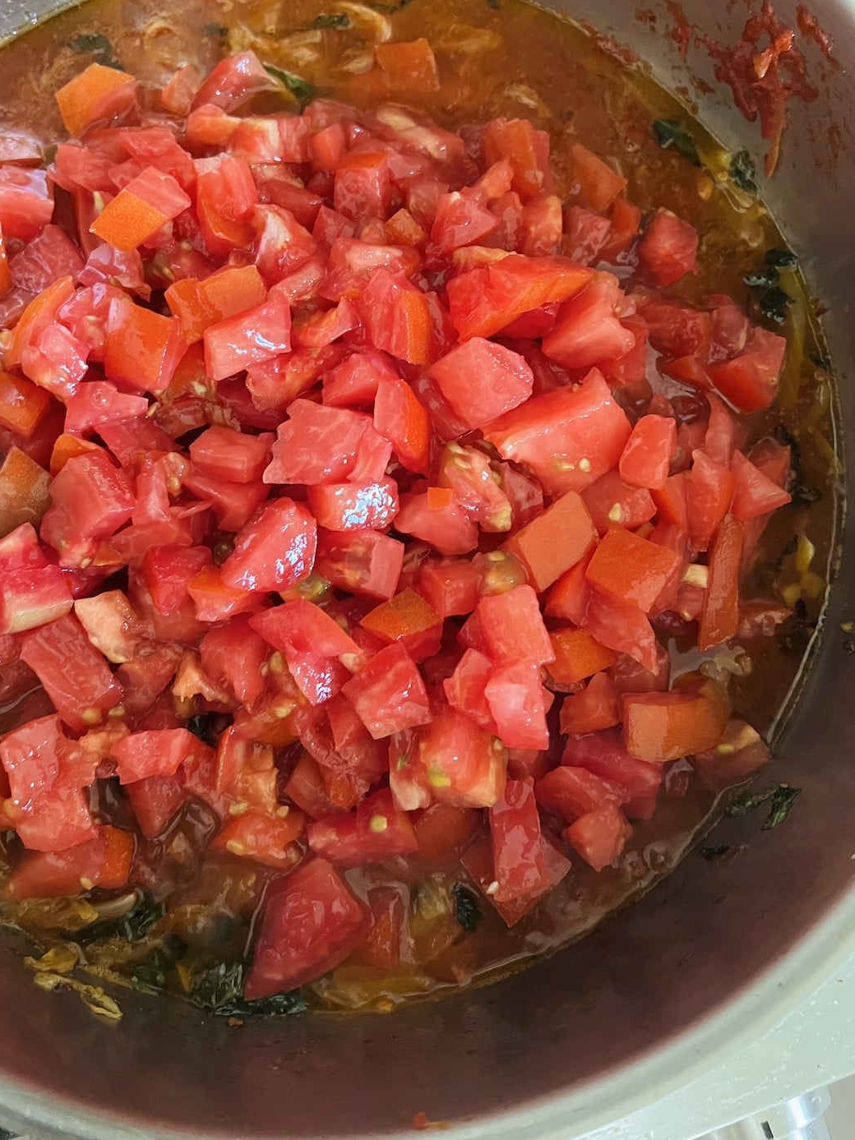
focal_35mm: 30
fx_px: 988
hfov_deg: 46.7
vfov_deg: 59.7
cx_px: 366
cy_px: 485
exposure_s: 1/37
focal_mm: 5.7
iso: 640
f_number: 1.5
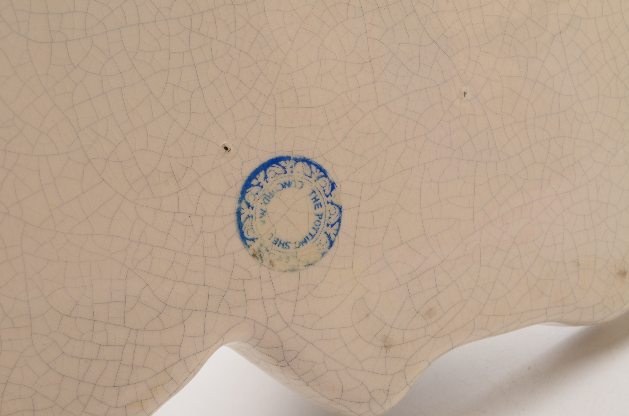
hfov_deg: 28.1
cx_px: 314
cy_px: 208
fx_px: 1255
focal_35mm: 72
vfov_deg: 18.8
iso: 100
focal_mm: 48
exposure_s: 1/160
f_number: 22
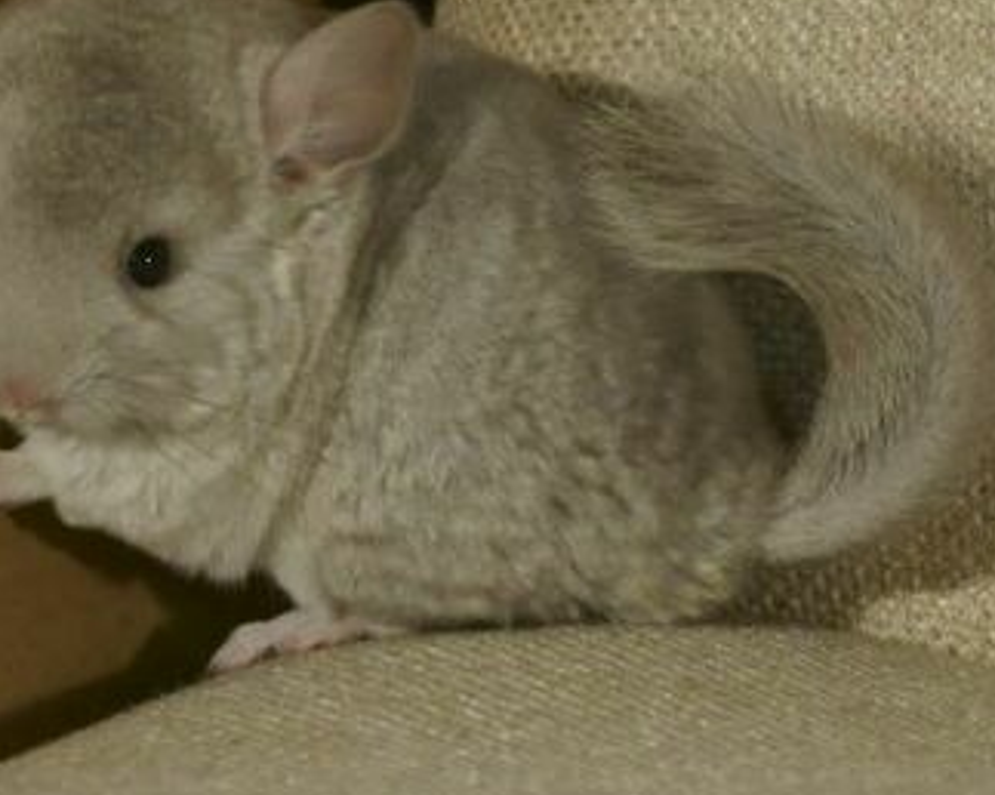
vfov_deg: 6.3
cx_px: 283
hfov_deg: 7.9
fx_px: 7225
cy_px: 287
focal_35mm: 245
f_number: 5.6
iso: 1600
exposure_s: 1/100
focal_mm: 55
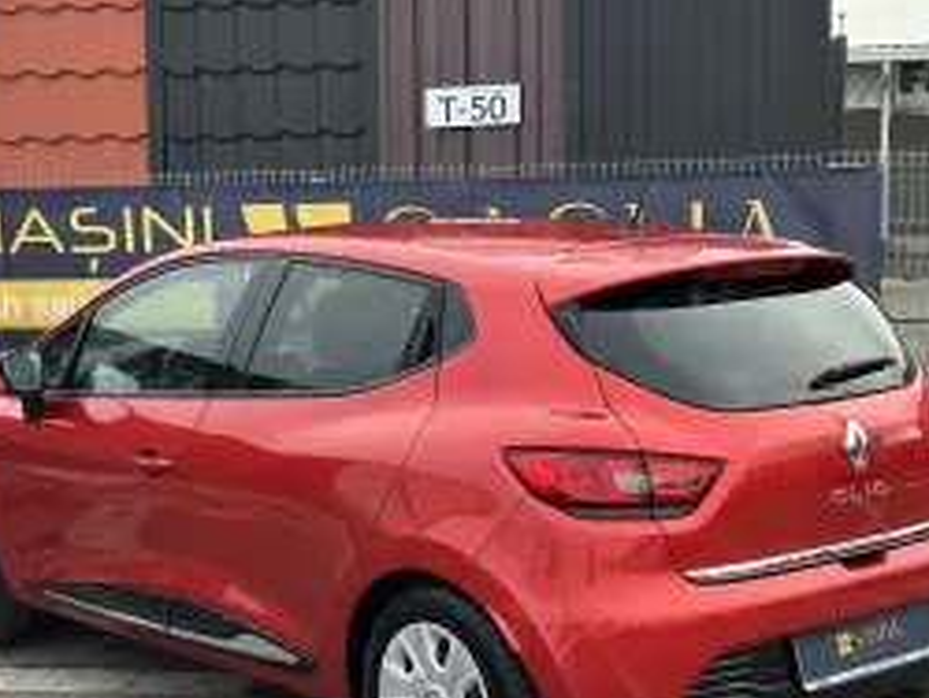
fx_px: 1854
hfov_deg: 28.1
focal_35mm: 69
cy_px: 427
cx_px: 446
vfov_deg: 21.3
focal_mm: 6.86
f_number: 1.78
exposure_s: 1/880
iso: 80
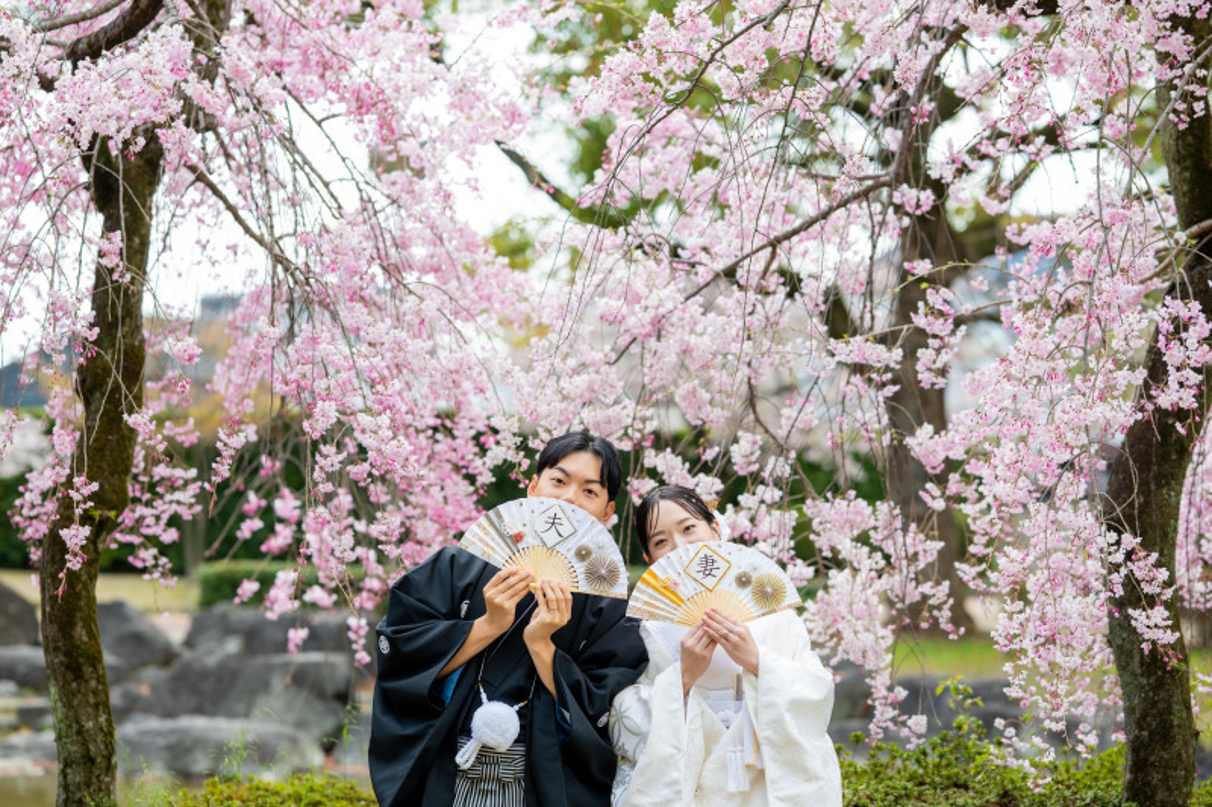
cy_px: 404
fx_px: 2861
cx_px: 606
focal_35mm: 85
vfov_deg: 16.1
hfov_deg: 23.9
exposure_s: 1/400
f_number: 2.8
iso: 100
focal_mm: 85
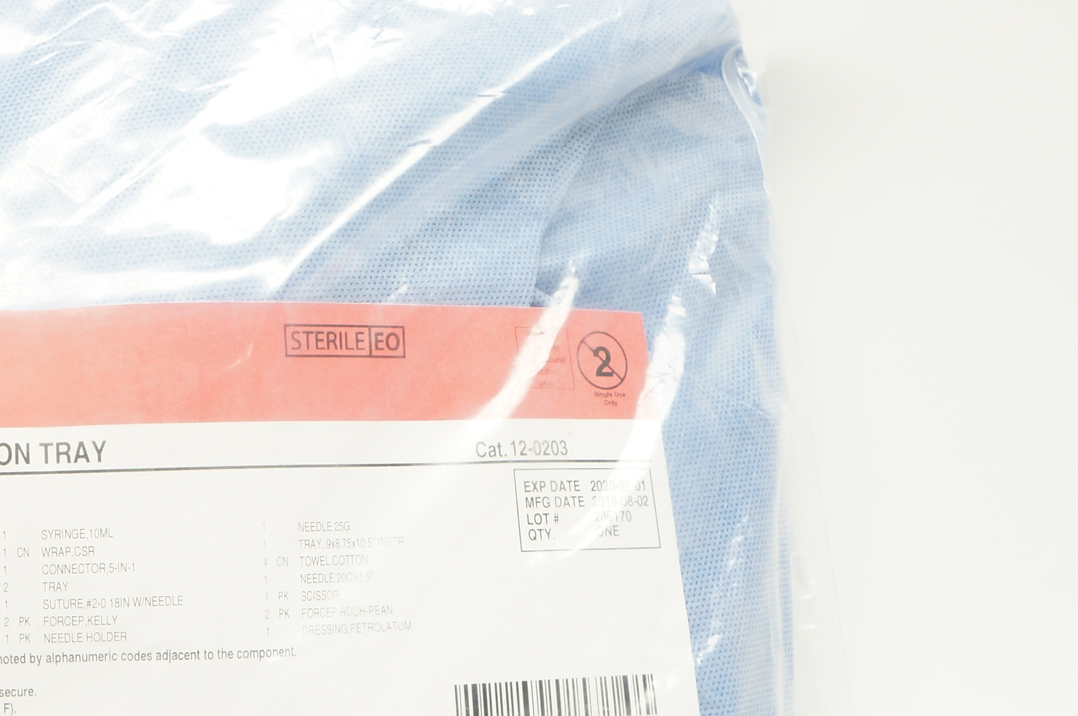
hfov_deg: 25.1
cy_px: 456
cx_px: 163
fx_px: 2365
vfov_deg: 17.2
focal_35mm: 79
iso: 400
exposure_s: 1/30
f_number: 7.1
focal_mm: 25
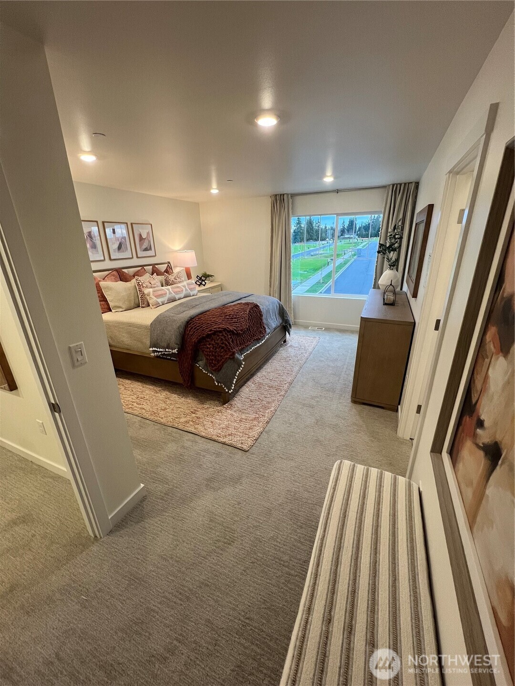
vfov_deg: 106.2
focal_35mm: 13
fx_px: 258
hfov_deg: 89.9
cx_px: 258
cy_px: 343
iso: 250
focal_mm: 1.57
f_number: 1.8
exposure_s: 1/120
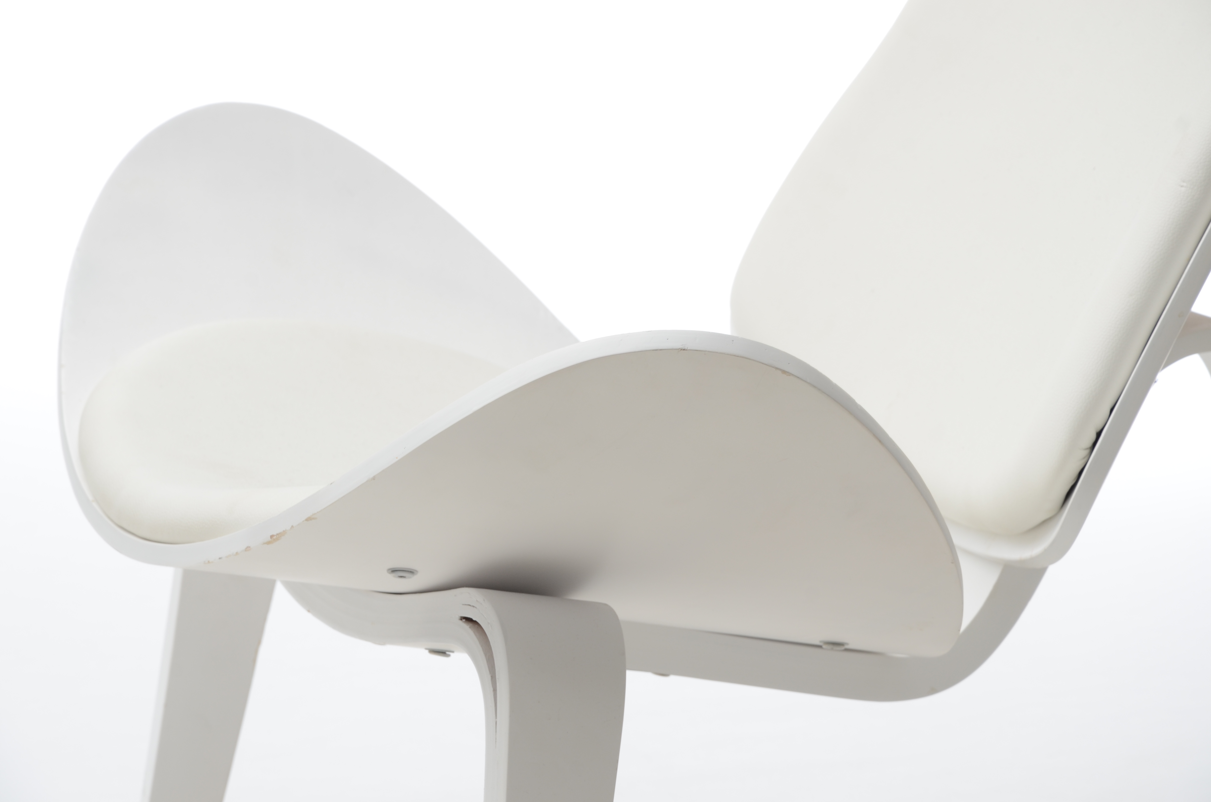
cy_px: 401
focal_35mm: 158
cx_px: 606
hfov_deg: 13.1
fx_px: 5287
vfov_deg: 8.7
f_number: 8
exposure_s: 1/125
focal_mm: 105
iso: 200
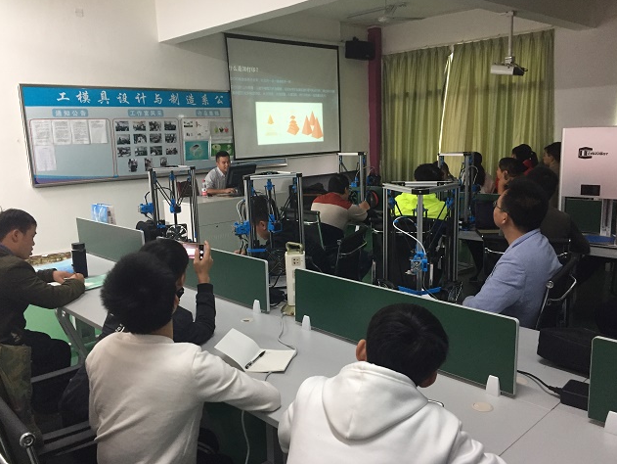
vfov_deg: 46.8
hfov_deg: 59.9
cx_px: 314
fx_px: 535
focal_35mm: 30
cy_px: 235
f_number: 2.2
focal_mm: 4.15
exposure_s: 1/33
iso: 200
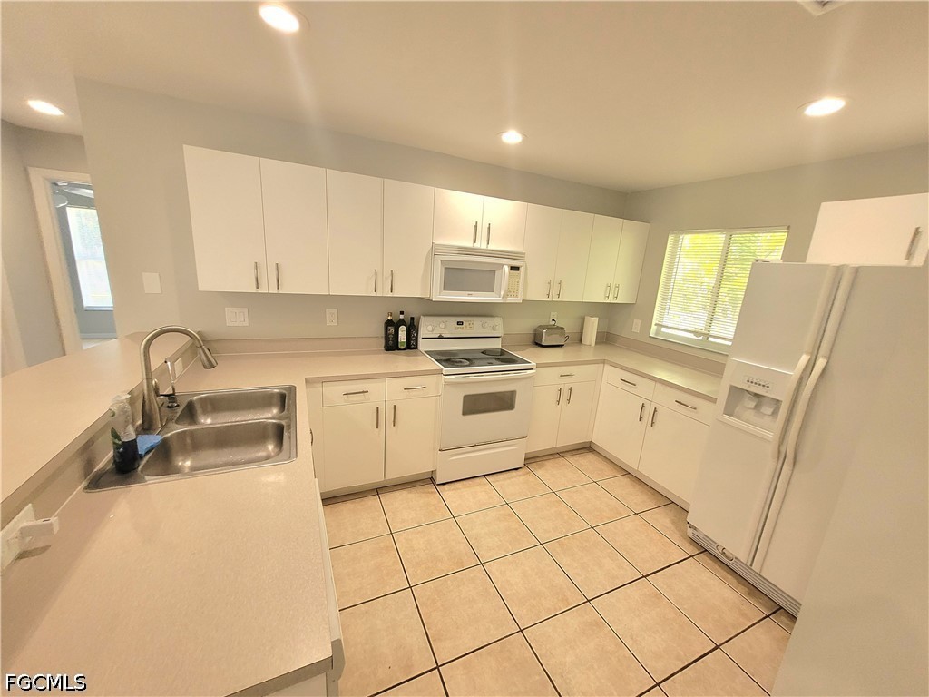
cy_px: 348
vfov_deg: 89.9
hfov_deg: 106.2
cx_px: 464
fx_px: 349
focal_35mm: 13
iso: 200
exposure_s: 1/60.2
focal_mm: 1.74
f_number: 2.2
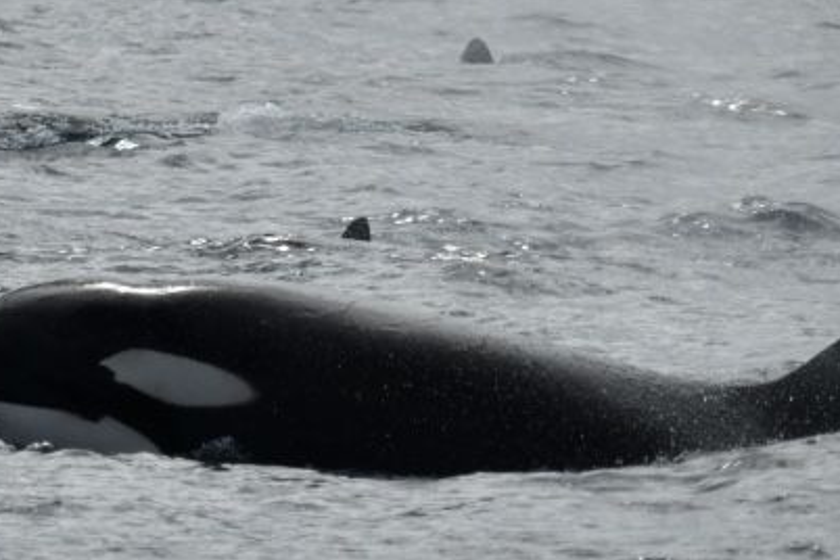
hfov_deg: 2.5
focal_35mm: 835
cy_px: 189
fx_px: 19482
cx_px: 205
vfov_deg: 1.6
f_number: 6
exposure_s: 1/8000
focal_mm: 420
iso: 560
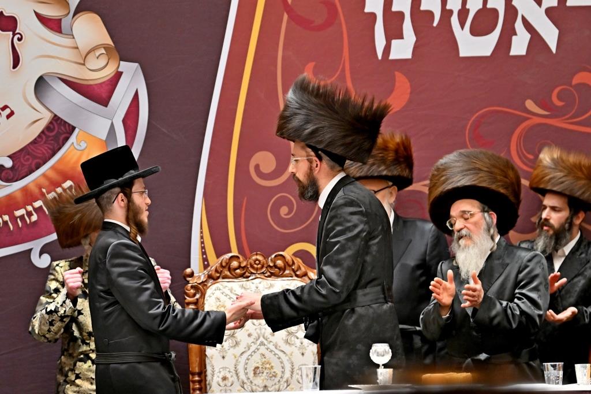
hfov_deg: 8.1
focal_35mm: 255
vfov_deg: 5.4
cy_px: 197
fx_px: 4185
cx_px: 296
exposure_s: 1/800
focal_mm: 170
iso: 640
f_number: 2.8
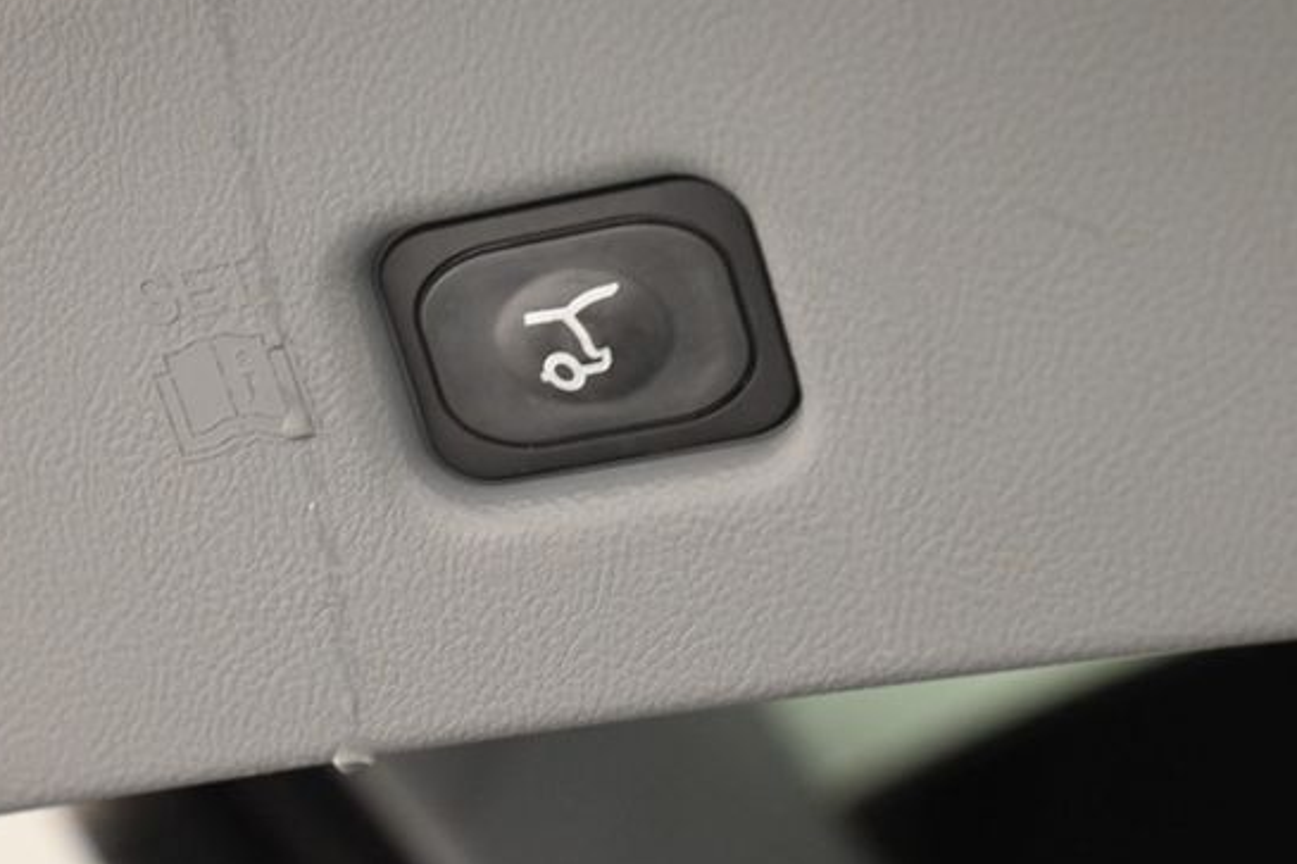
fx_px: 5078
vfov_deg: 9.7
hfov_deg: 14.6
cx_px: 616
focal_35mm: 141
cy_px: 431
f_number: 9
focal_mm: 120
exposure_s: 1/60
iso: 6400
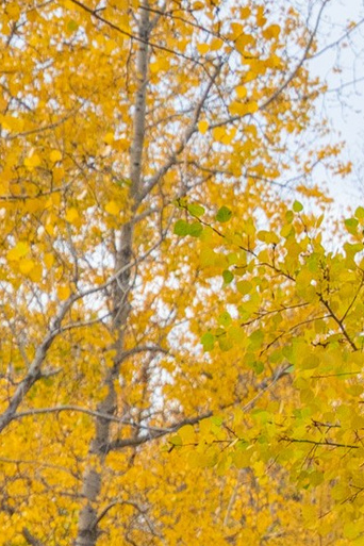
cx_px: -676
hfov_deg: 5.5
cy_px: 619
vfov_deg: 8.6
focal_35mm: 236
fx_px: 3586
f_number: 5.6
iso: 320
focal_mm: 31.6
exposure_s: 1/640
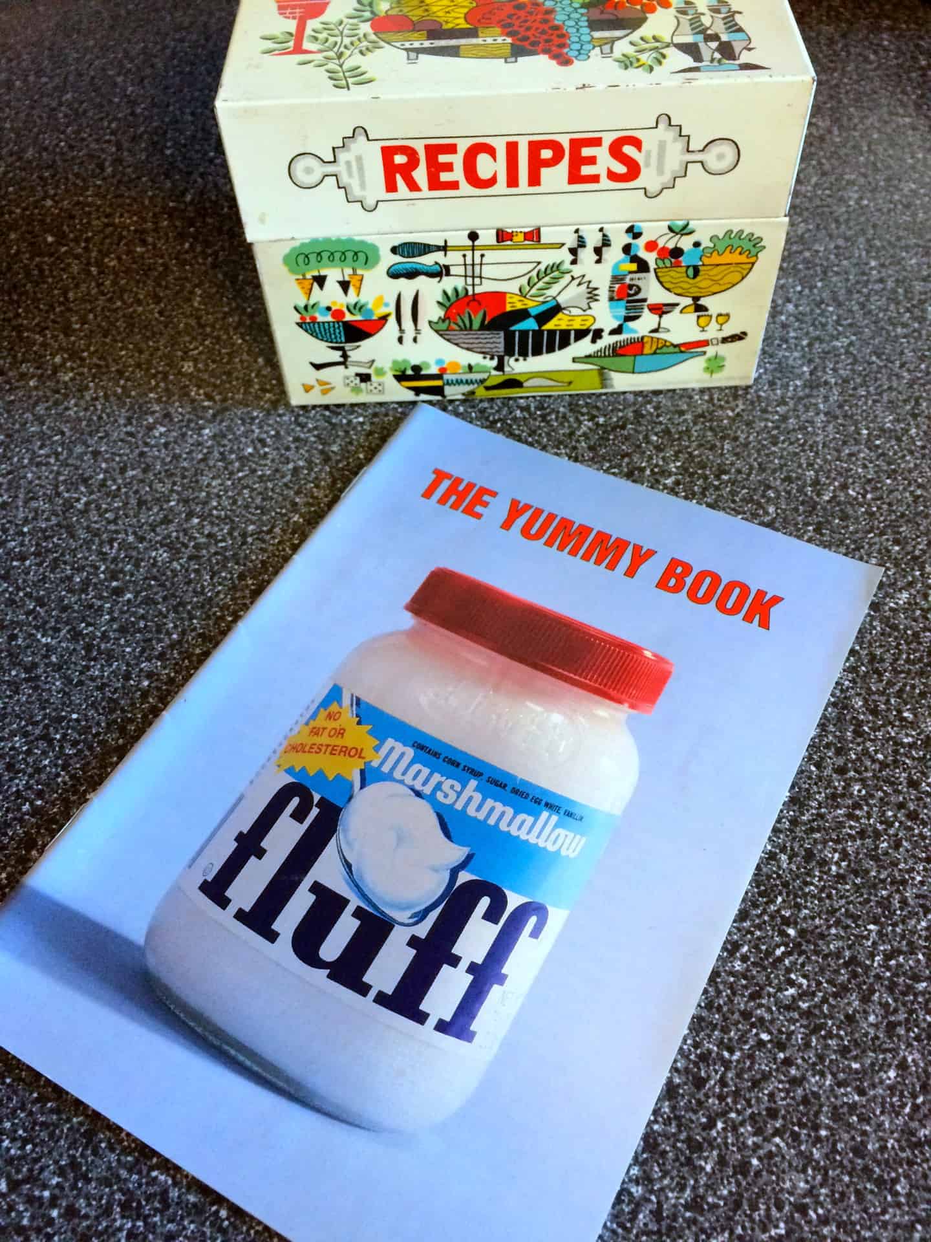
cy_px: 621
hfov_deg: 48.2
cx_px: 466
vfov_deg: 61.7
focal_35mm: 29
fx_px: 1040
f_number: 2.2
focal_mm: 4.15
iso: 320
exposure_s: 1/17
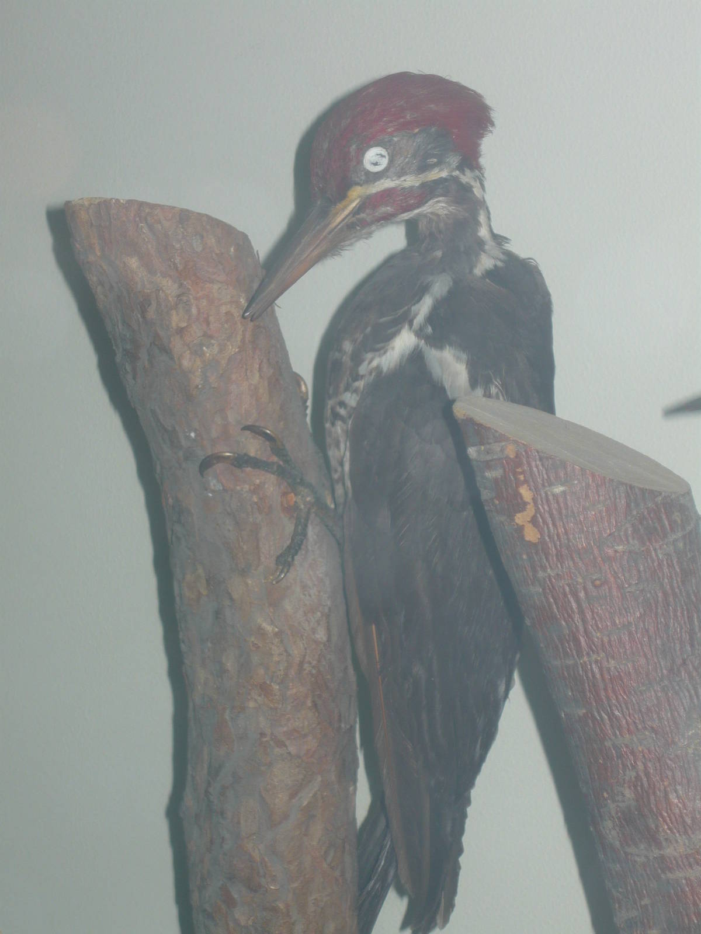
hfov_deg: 14.8
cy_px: 467
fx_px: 2700
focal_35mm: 100
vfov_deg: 19.6
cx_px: 350
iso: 100
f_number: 5.1
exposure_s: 1/60
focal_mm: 16.5
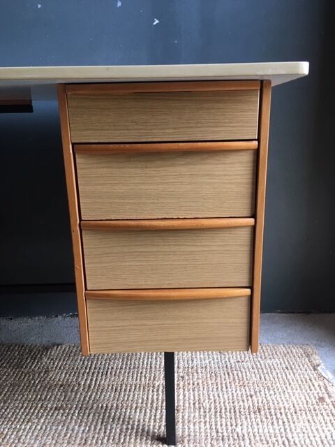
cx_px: 168
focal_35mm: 29
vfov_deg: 61.7
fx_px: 374
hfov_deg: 48.2
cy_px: 224
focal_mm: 4.15
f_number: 2.2
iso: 50
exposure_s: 1/33
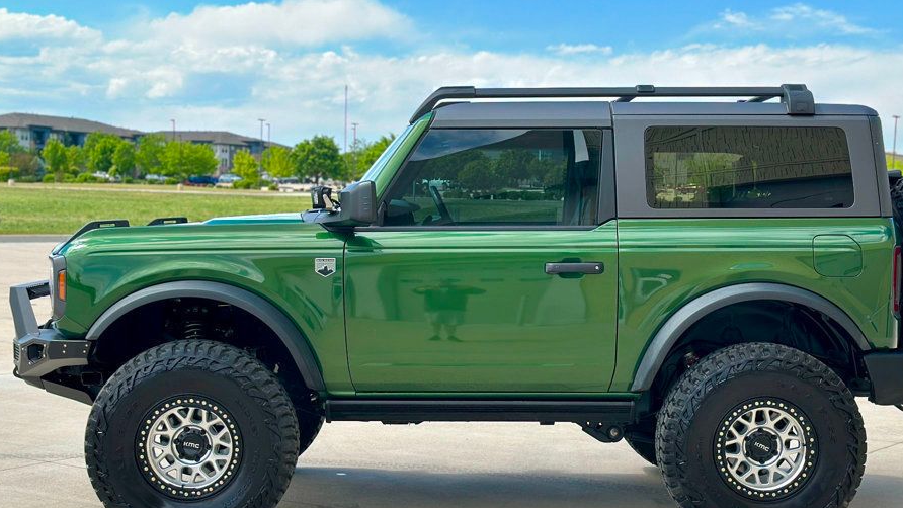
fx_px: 1437
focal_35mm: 60
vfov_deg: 20.0
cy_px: 307
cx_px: 489
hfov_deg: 34.9
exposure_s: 1/1085
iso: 80
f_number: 1.78
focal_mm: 6.86
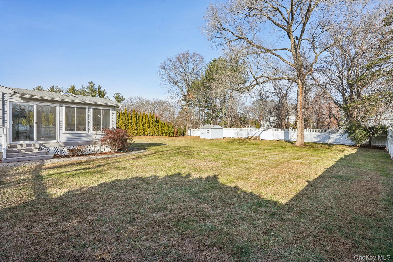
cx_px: 196
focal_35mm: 16
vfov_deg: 73.7
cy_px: 131
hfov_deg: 96.7
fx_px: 175
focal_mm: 16
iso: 100
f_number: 8
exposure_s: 1/250
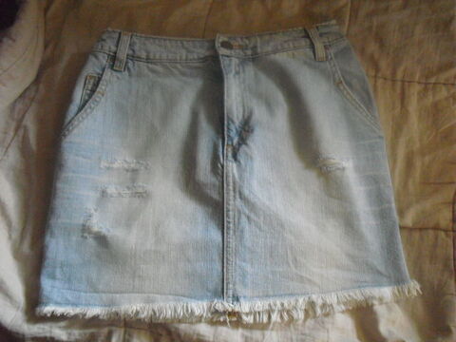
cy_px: 171
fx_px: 474
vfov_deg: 39.7
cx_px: 228
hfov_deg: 51.4
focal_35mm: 36
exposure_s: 1/25
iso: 800
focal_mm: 6.3
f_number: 3.1
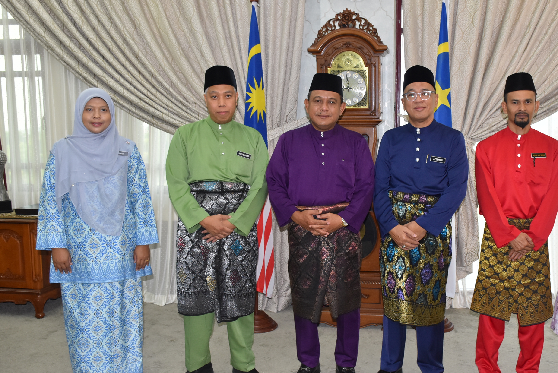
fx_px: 636
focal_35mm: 41
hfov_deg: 47.1
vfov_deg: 32.7
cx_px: 337
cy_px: 207
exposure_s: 1/100
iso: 800
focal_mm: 22
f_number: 5
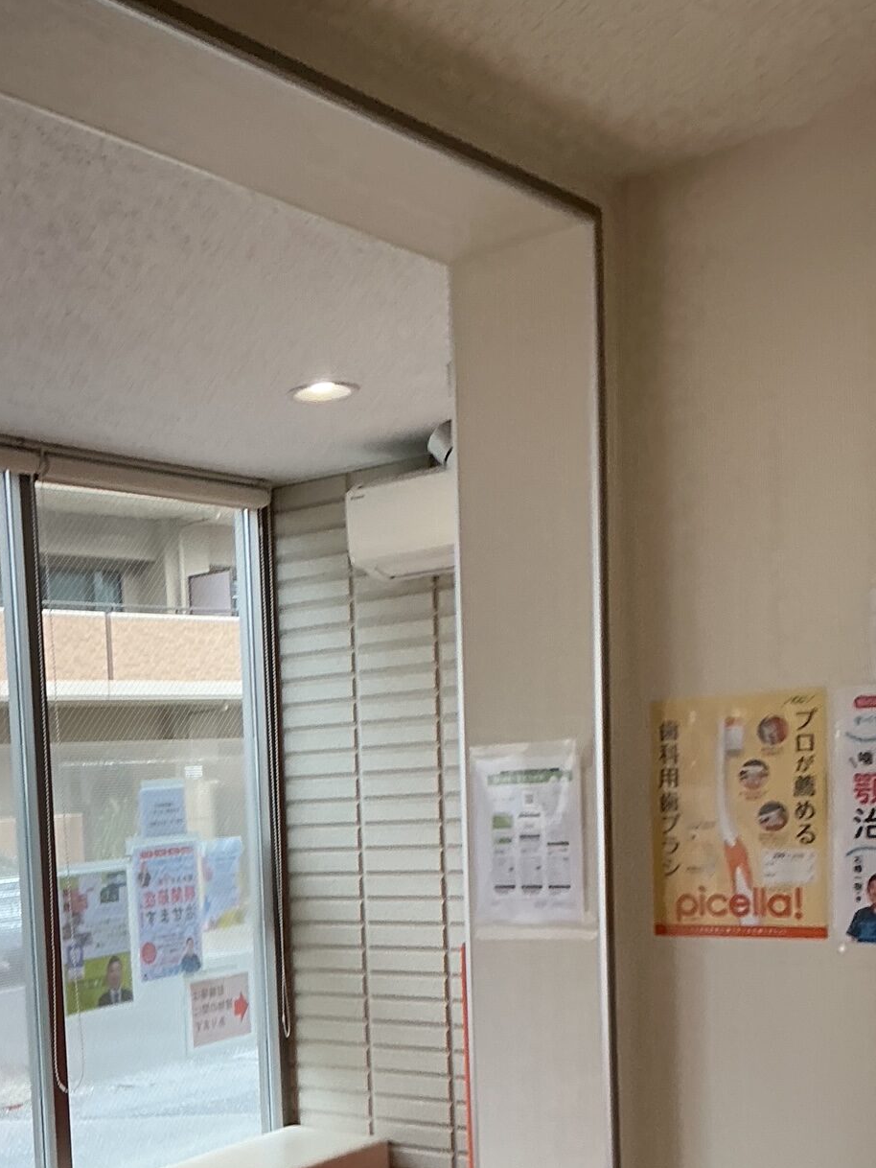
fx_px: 1619
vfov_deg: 38.3
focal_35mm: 48
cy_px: 918
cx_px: 182
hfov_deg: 29.6
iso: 16
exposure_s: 1/104
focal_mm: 3
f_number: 1.8
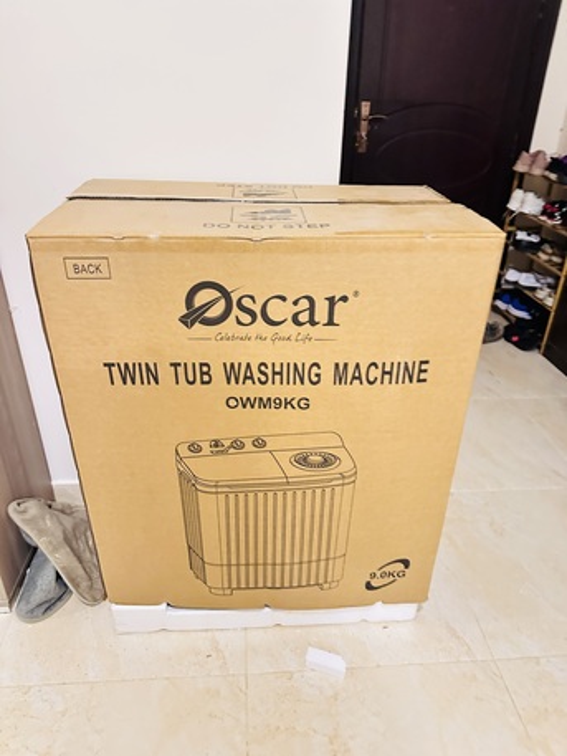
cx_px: 284
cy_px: 378
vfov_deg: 71.6
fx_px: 524
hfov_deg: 56.8
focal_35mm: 24
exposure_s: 1/52
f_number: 1.78
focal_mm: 6.86
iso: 1000
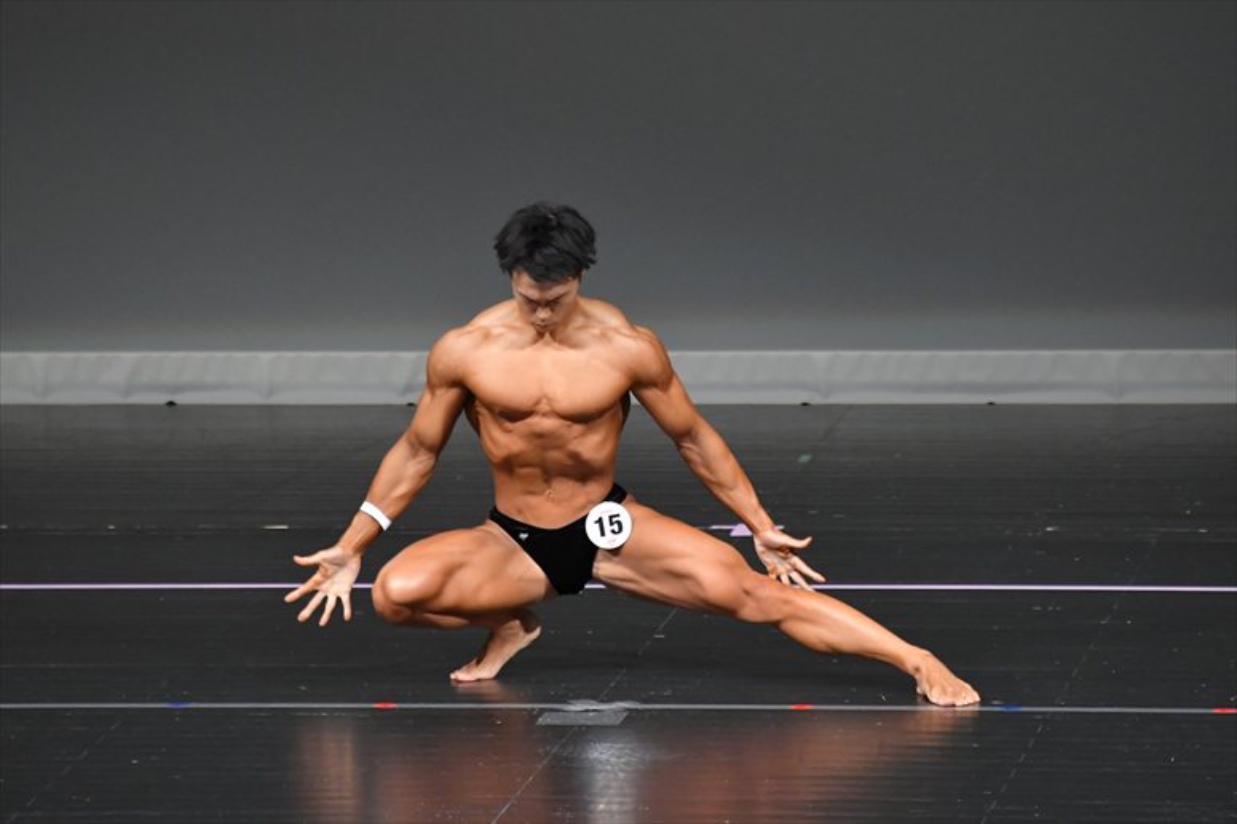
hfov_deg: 4.6
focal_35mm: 450
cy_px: 412
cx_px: 618
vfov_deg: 3.1
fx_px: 15455
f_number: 5.6
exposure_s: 1/400
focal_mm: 300
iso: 4000
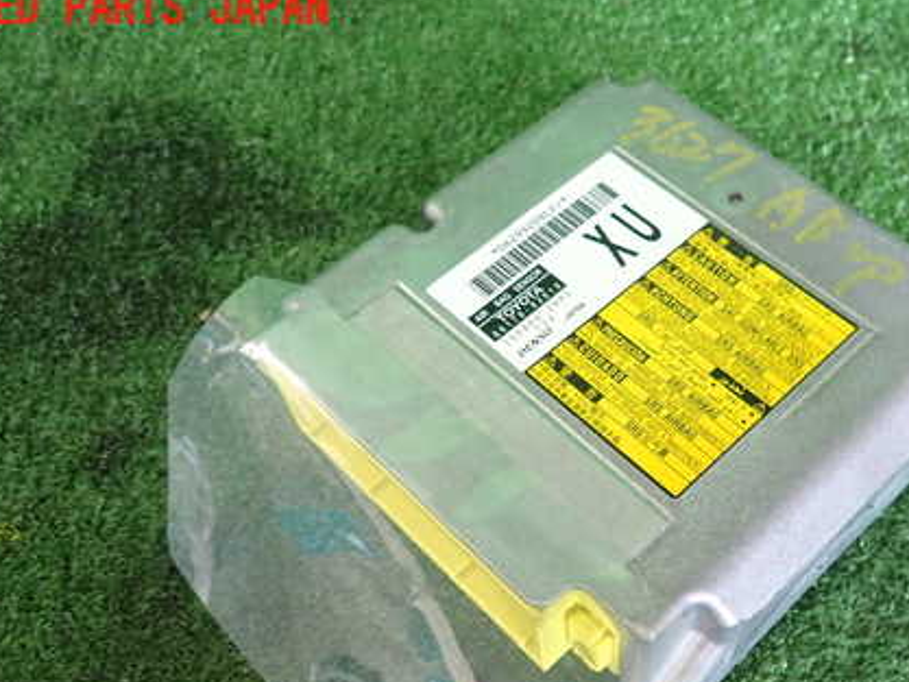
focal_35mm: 36
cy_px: 473
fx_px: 946
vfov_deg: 39.1
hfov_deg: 50.6
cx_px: 586
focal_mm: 4.5
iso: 200
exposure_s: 1/60
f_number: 2
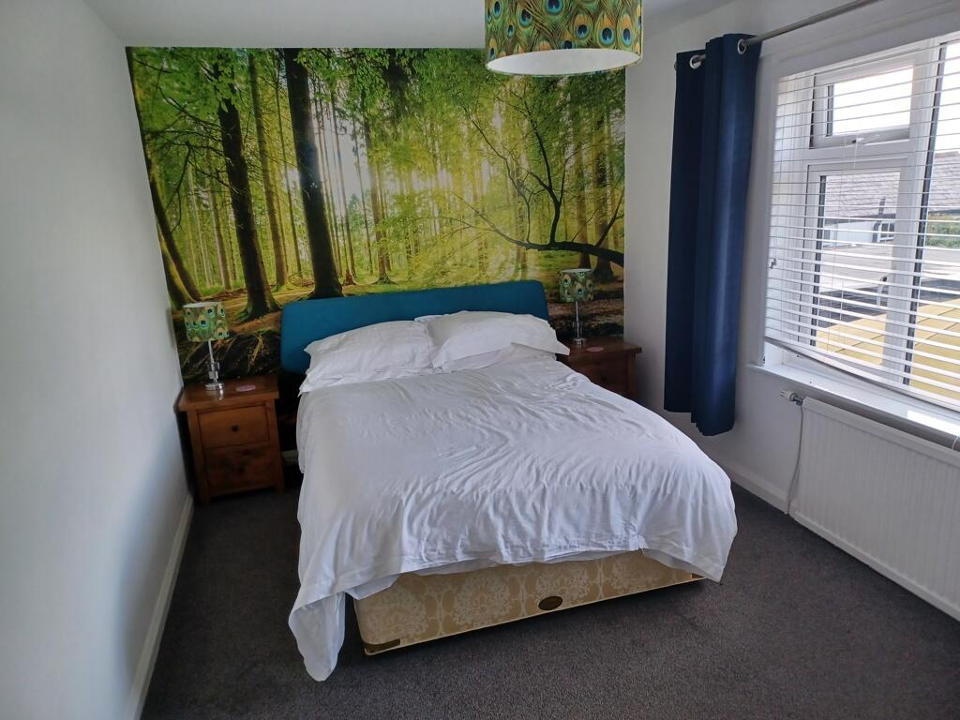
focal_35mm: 25
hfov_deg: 69.4
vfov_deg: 54.9
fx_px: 693
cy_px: 360
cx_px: 480
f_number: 1.8
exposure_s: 1/50
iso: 160
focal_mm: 4.6
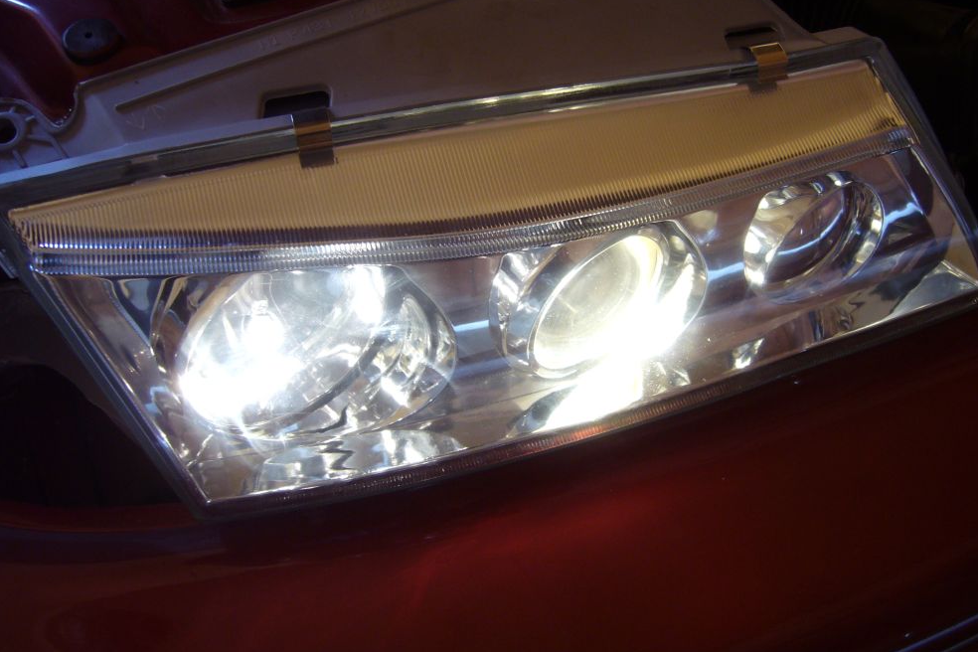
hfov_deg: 51.9
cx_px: 495
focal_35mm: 37
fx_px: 1005
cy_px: 296
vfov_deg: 35.9
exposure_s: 1/40
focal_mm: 5.8
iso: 100
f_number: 2.8
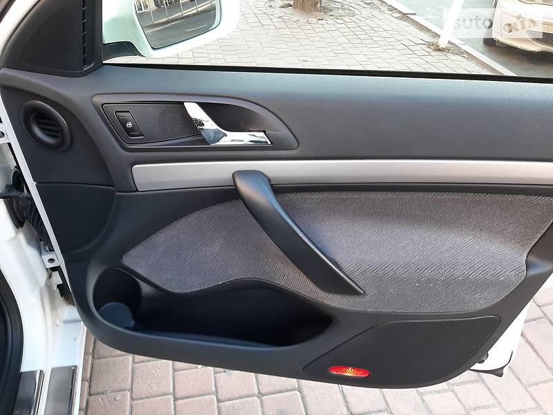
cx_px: 276
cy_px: 208
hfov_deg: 67.3
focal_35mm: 26
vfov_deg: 53.1
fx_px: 415
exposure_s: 1/50
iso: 40
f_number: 1.7
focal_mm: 3.9
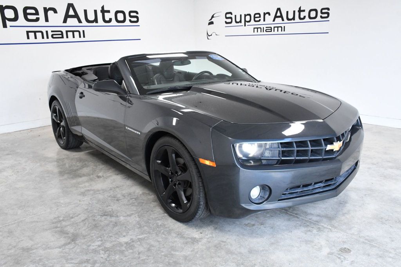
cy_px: 134
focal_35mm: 33
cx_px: 200
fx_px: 367
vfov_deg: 39.9
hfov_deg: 57.2
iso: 2500
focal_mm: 22
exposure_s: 1/250
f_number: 8
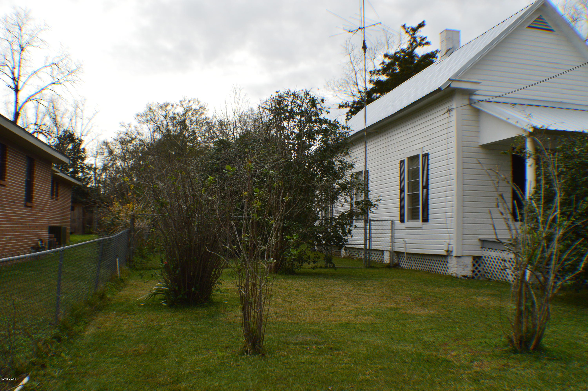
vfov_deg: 31.8
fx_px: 685
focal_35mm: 42
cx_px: 294
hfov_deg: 46.4
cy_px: 196
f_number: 10
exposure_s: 1/250
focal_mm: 28
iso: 400
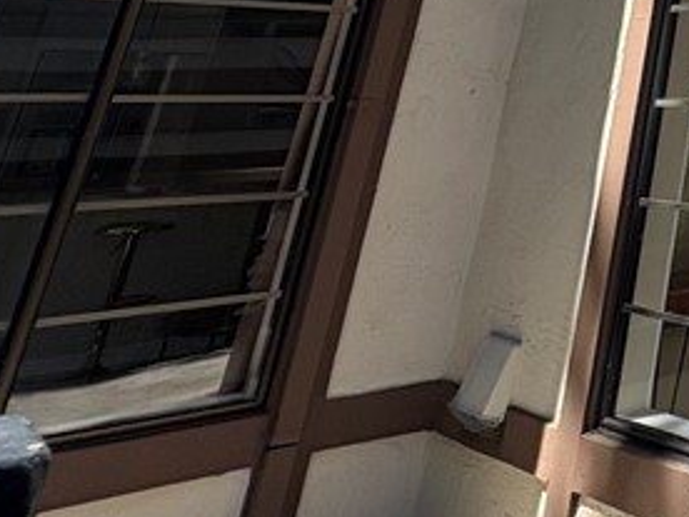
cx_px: 1163
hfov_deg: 23.7
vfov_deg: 22.5
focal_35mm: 52
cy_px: -277
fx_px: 1035
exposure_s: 1/858
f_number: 2.2
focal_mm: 2.22
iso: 64
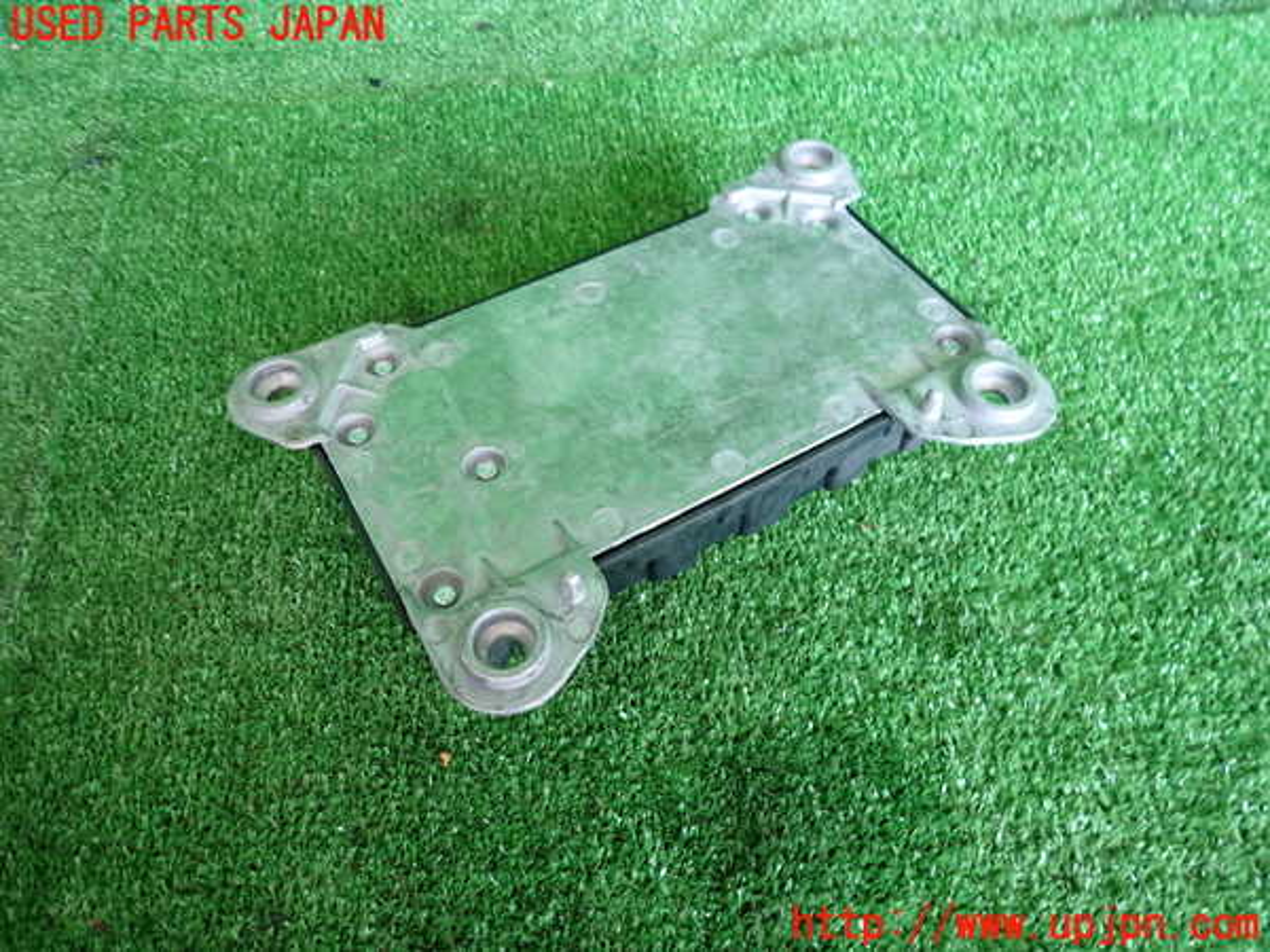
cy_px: 476
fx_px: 917
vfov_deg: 54.9
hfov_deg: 69.4
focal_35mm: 25
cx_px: 635
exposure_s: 1/30
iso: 250
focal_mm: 4.5
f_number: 2
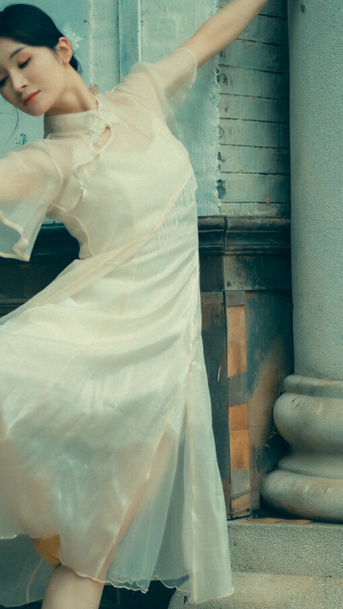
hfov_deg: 7.8
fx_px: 2504
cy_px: 313
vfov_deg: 13.9
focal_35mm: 155
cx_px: 3
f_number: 1.8
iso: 80
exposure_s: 1/3200
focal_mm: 85
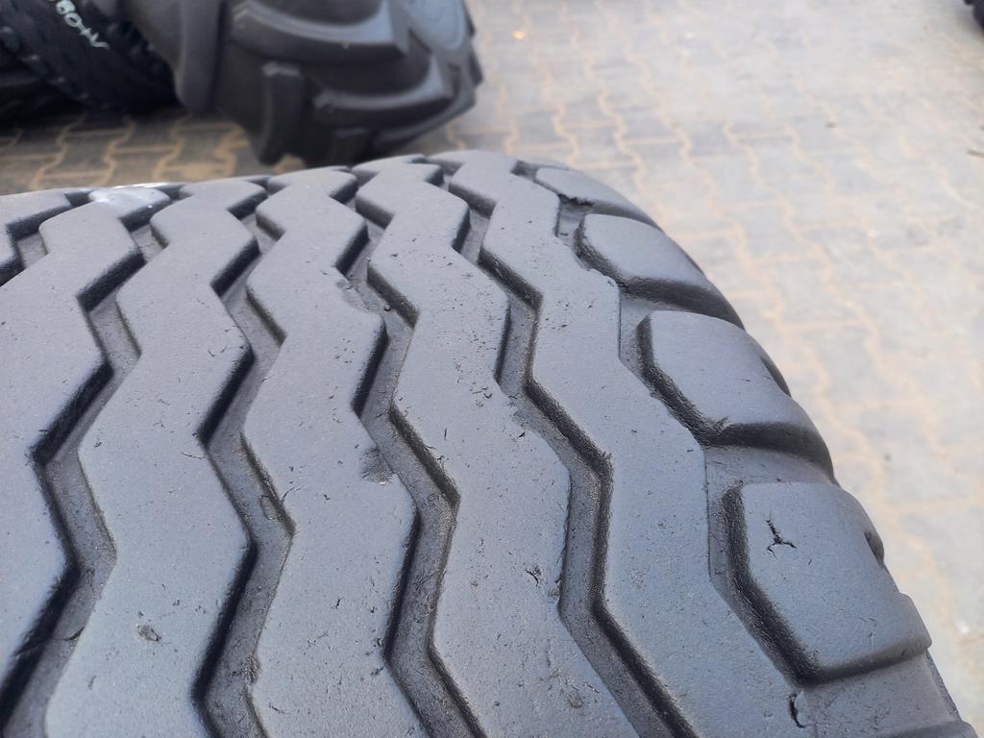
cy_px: 369
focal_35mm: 25
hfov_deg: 69.4
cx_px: 492
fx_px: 711
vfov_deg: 54.9
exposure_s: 1/100
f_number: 1.8
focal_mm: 4.65
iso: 80
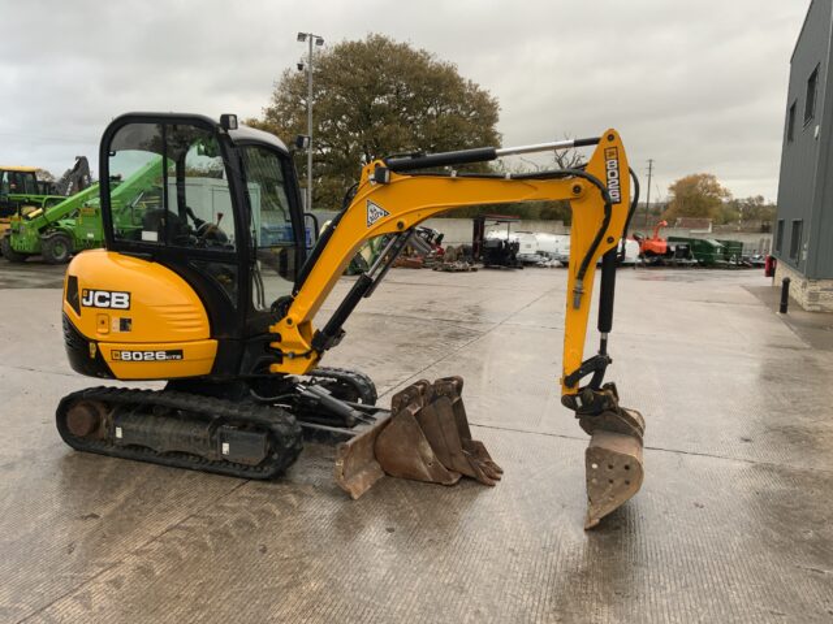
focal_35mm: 29
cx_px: 416
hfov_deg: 61.7
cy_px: 312
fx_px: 698
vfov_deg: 48.2
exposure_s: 1/122
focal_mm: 3
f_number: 1.8
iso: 40
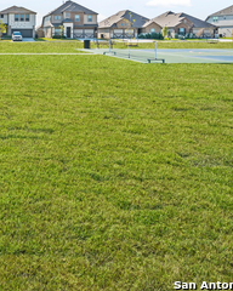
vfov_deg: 42.3
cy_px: 33
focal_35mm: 40
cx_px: -17
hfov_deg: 33.1
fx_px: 345
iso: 80
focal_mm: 16
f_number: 4
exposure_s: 1/500
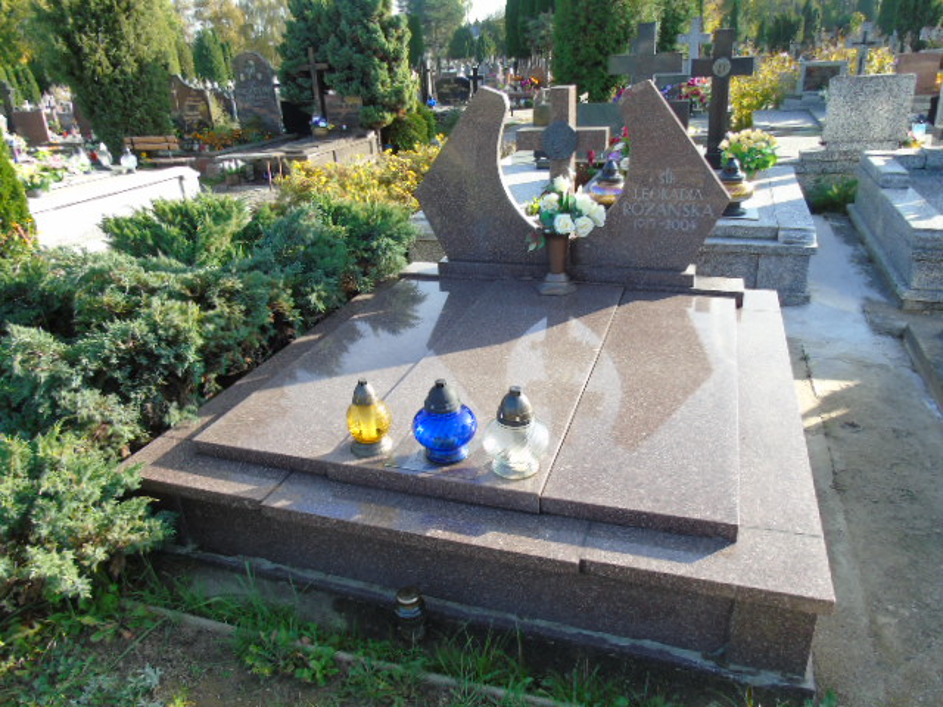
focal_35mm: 25
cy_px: 354
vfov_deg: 54.9
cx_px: 472
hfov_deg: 69.4
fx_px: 681
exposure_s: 1/160
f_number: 3.4
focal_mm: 4.4
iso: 80
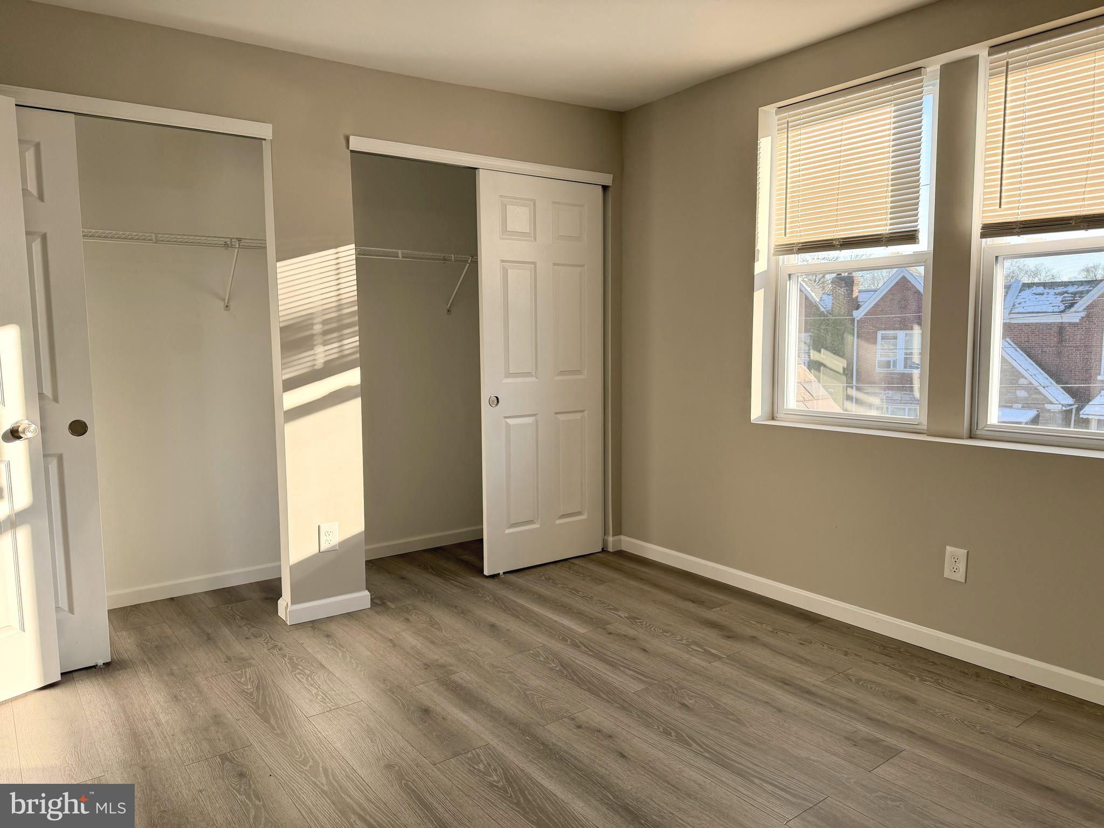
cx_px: 552
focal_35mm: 24
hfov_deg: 71.6
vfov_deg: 56.8
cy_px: 414
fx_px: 765
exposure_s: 1/813
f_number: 1.78
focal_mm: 6.76
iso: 100
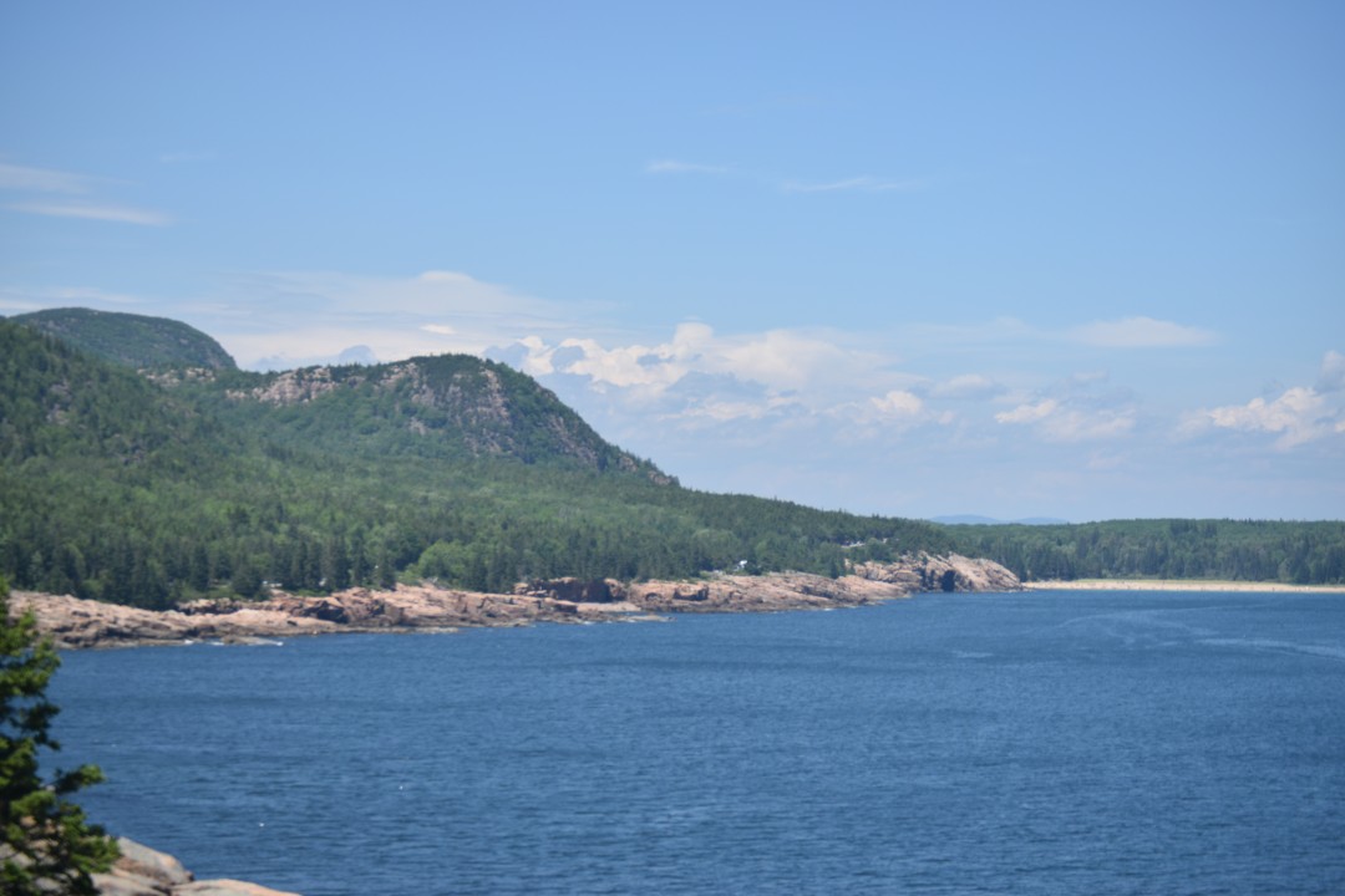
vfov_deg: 16.6
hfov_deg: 24.6
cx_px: 672
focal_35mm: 82
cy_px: 448
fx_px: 3082
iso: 100
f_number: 4
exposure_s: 1/1000
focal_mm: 55
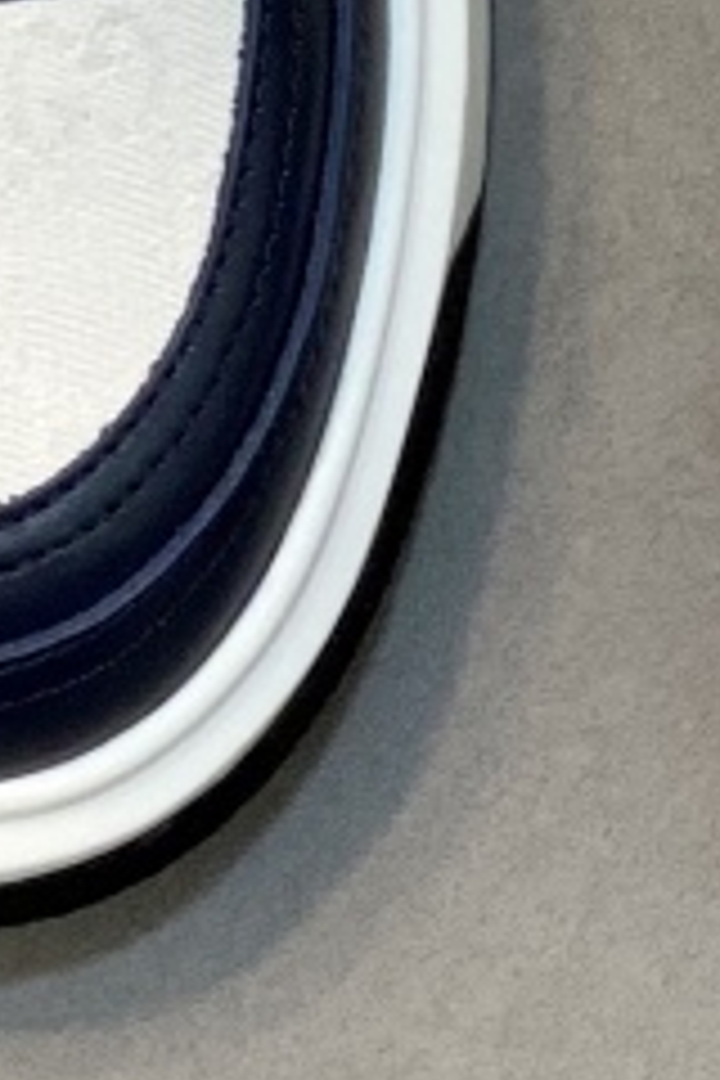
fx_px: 9749
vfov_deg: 6.3
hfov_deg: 4.2
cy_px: -374
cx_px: 518
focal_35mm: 325
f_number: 2
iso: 100
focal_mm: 6
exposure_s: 1/100
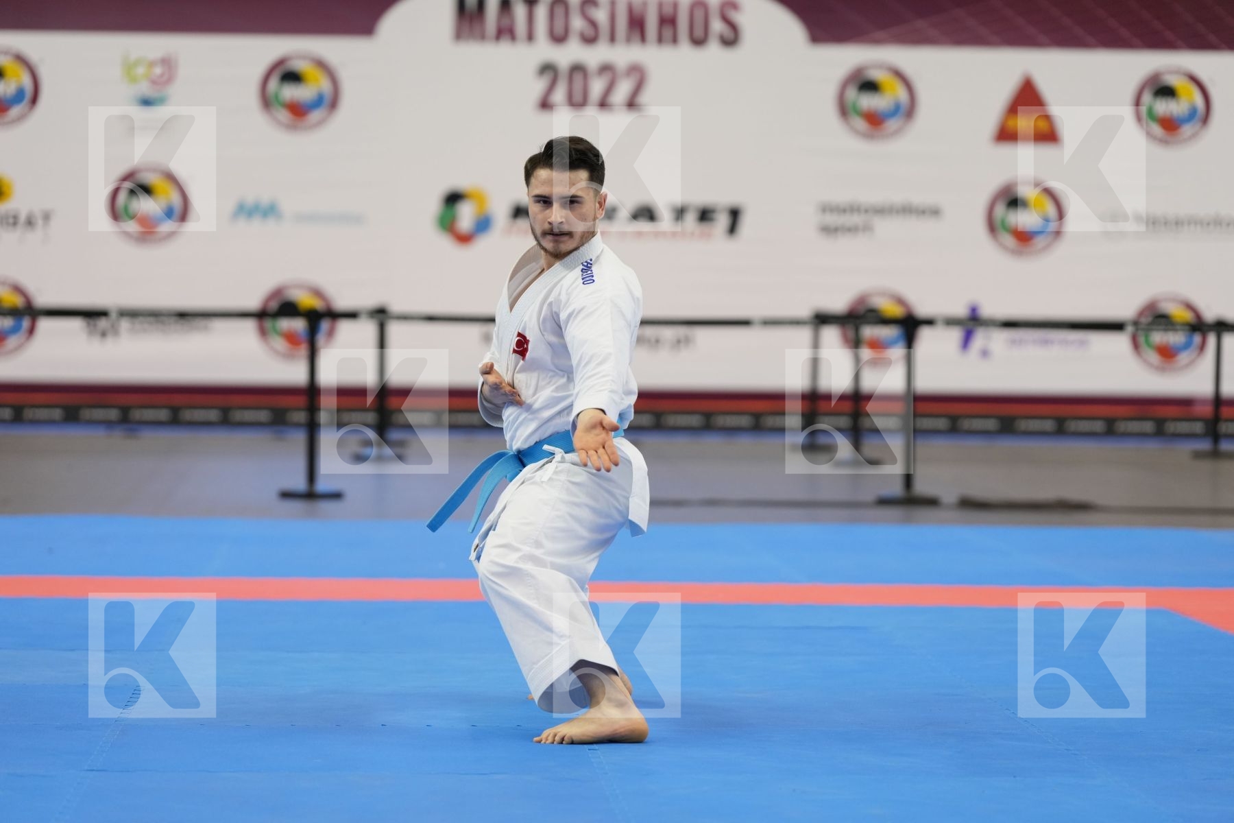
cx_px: 617
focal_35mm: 127
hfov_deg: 16.1
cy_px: 412
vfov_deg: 10.8
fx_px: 4353
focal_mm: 127
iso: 1000
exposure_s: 1/500
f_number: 2.8
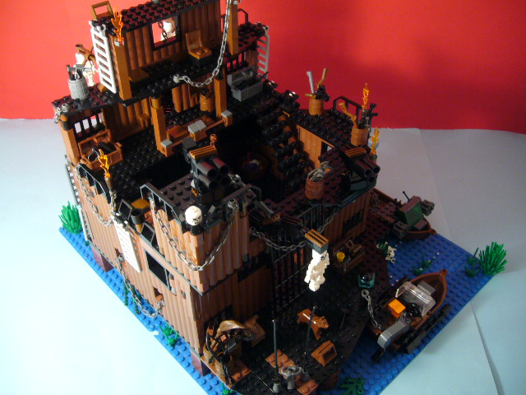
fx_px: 532
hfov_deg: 52.6
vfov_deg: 40.7
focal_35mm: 35
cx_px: 263
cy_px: 198
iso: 200
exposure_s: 1/13
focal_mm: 5.8
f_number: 2.8
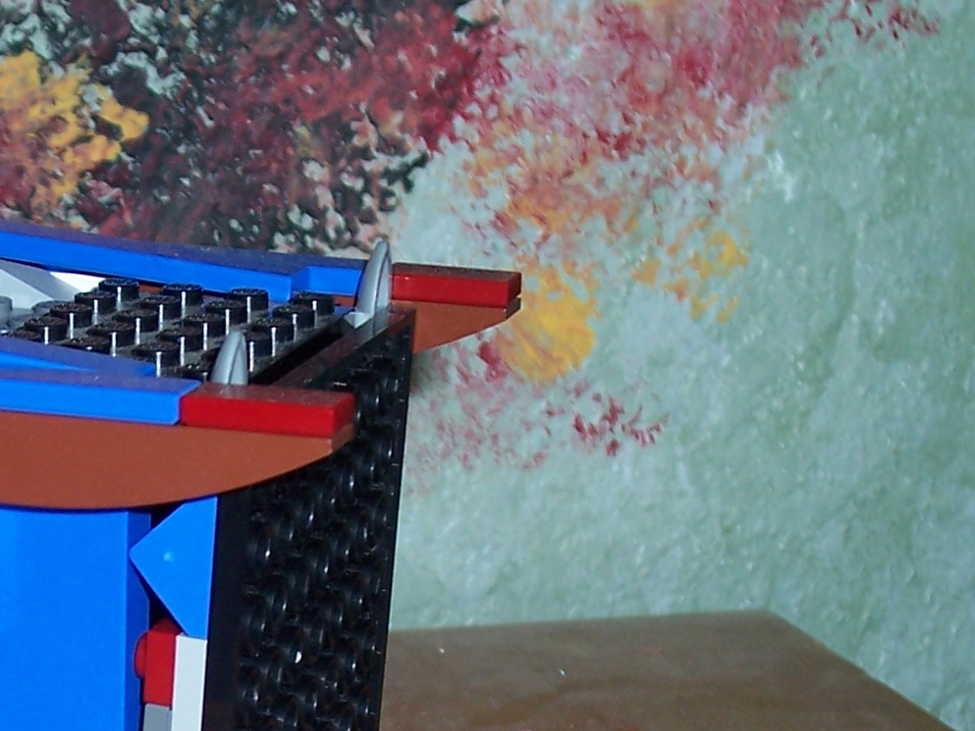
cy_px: 738
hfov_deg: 15.8
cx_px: 105
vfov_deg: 11.9
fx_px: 3465
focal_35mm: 123
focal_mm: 8.6
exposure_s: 1/60
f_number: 3.4
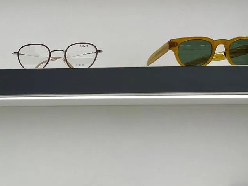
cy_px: 193
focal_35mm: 66
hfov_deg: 26.0
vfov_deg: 21.4
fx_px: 473
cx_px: -54
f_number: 1.6
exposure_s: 1/125
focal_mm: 4.2
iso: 40
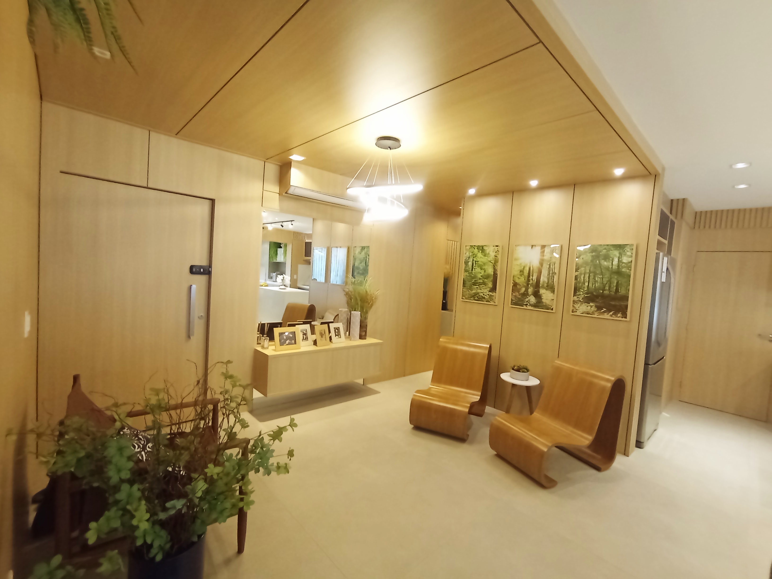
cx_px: 386
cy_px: 290
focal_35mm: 16
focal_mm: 1.65
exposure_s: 1/30
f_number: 2.2
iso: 304
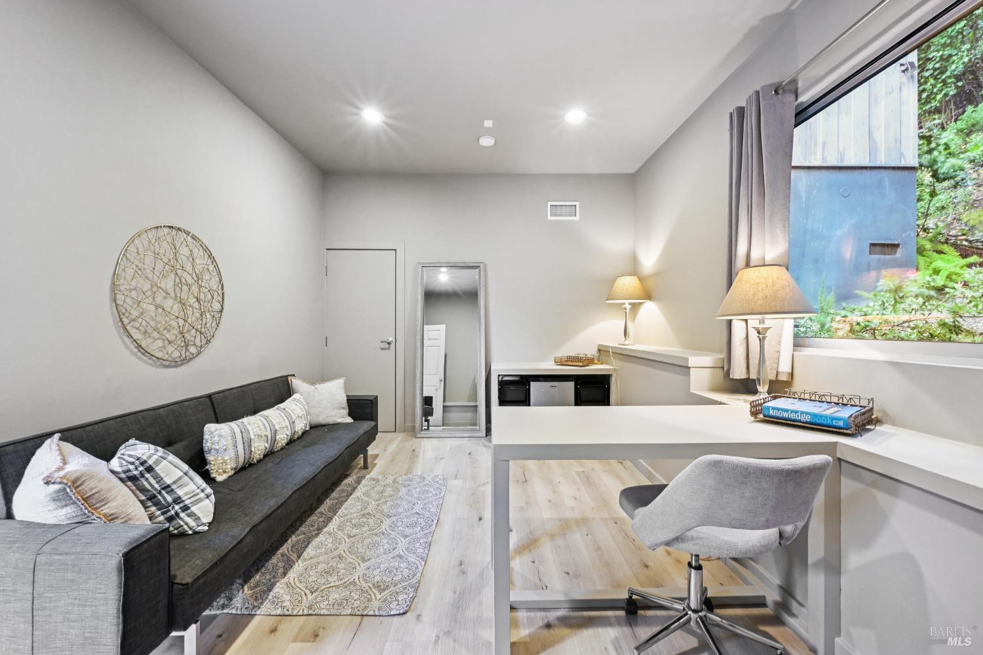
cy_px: 328
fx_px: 382
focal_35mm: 14
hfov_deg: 104.3
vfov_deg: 81.2
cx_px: 492
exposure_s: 1/6
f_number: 14
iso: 1600
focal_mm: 14
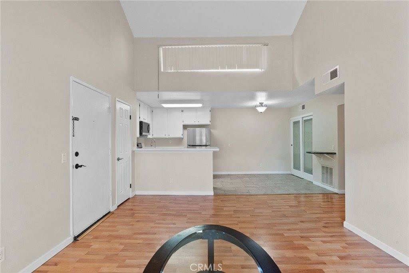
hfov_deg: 96.7
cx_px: 204
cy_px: 136
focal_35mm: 16
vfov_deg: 73.8
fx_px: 182
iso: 2000
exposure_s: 1/4
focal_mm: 16
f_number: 8
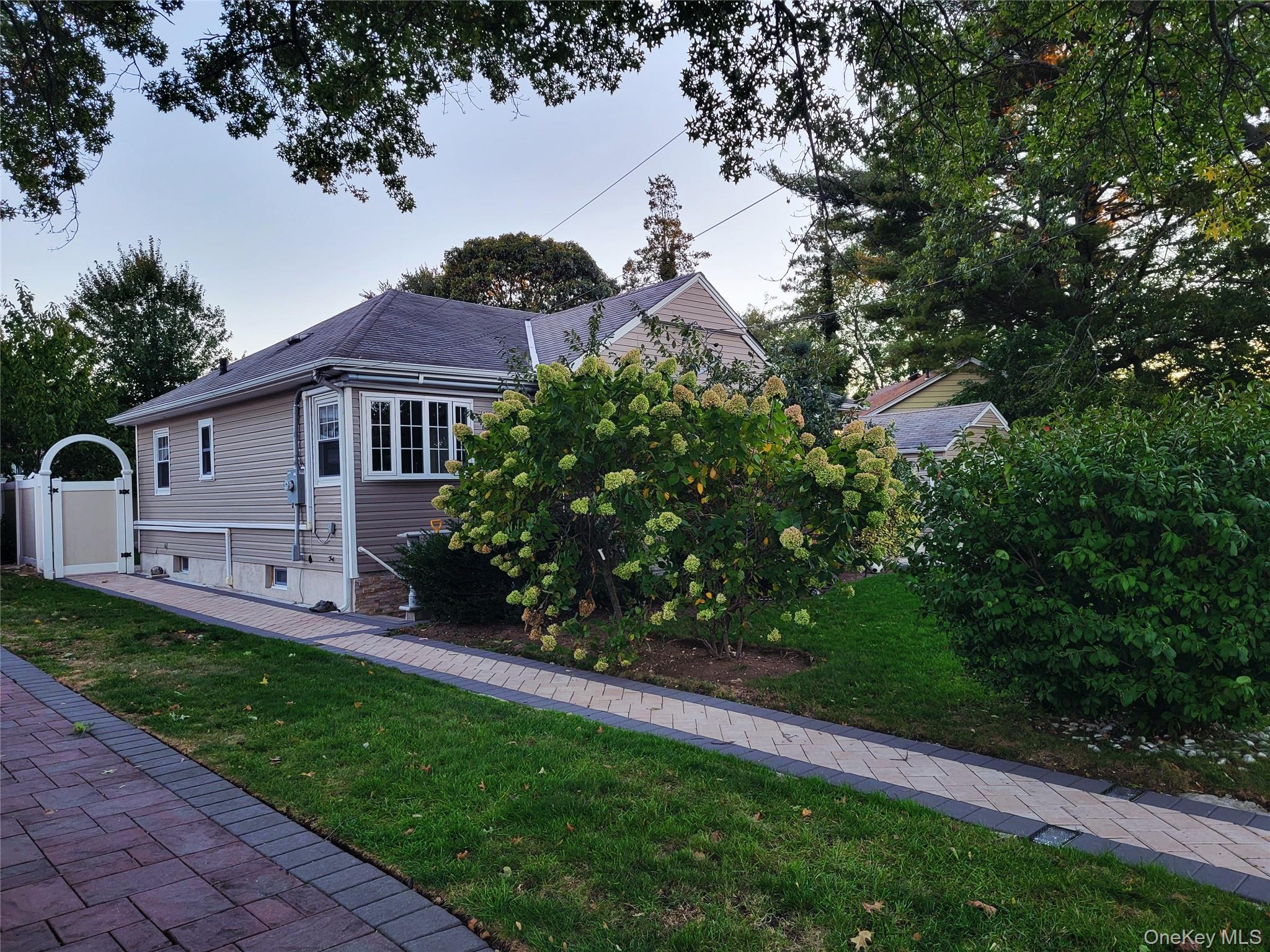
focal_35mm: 24
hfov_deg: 71.6
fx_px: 881
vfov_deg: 56.8
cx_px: 635
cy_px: 476
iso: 100
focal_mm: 6.7
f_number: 1.8
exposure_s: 1/120
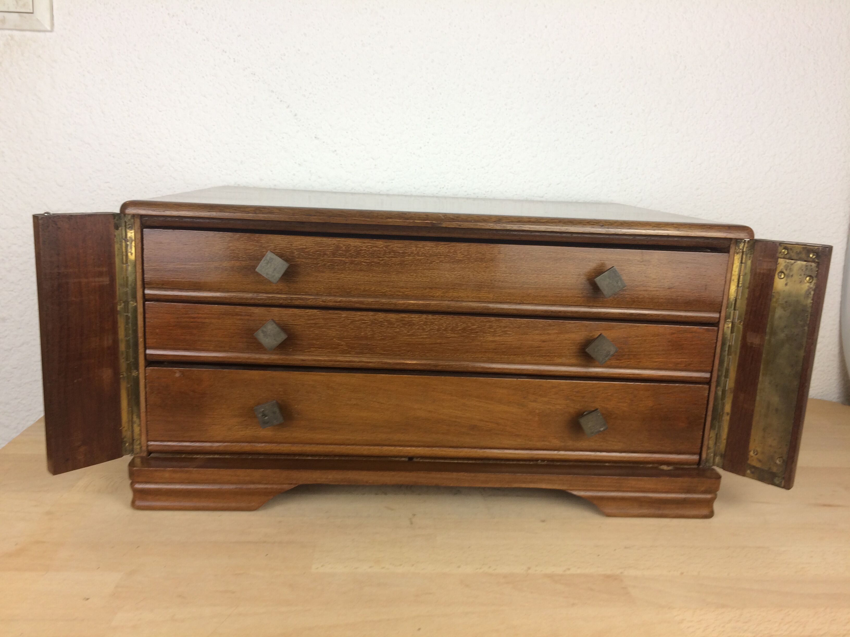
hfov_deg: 61.7
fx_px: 712
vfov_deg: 48.2
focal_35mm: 29
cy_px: 318
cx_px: 425
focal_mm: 4.15
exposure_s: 1/50
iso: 40
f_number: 2.2
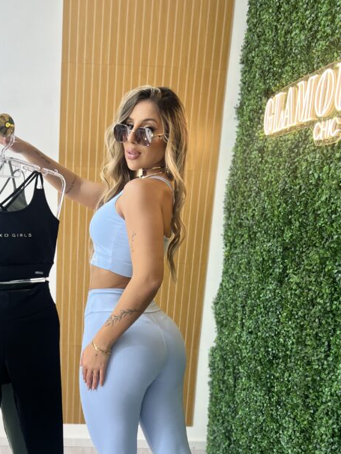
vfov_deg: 45.3
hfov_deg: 35.3
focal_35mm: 40
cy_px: 335
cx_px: 91
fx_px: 525
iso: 32
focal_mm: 5.7
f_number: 1.5
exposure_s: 1/129
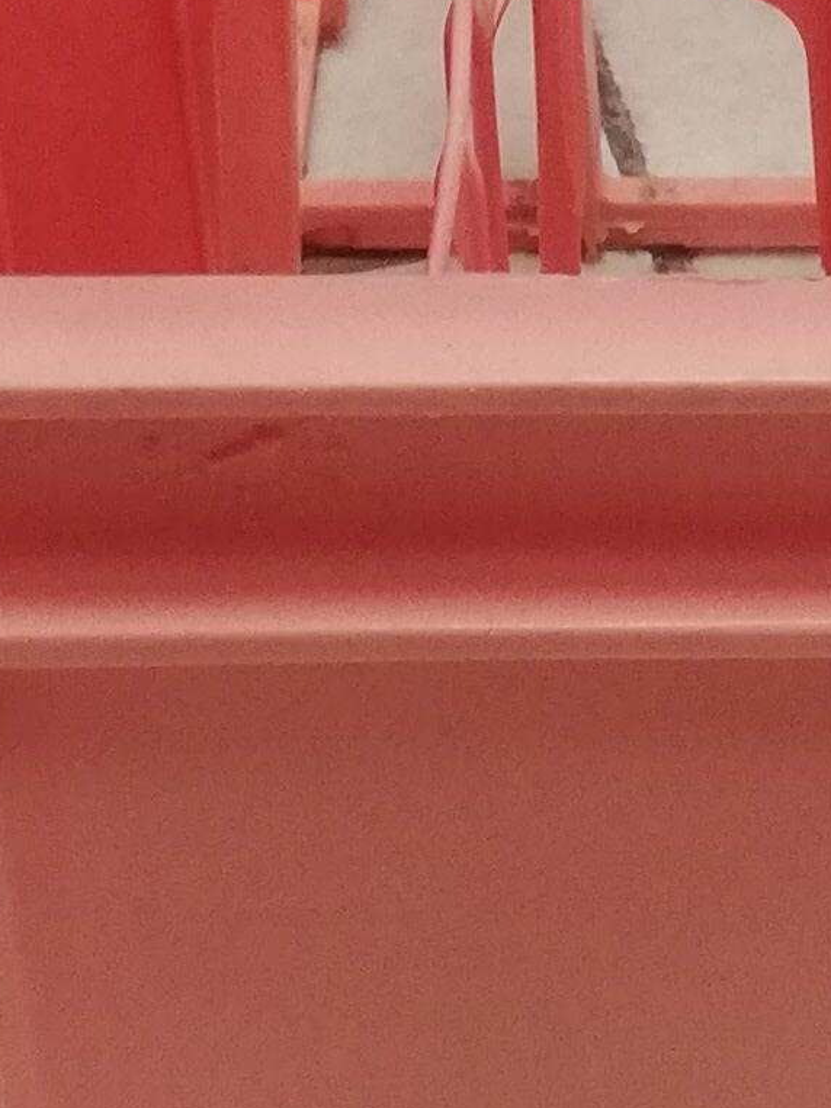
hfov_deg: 9.4
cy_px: 187
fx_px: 5027
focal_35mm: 157
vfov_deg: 12.5
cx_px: 930
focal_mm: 3.81
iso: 160
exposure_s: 1/33.3
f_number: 2.2
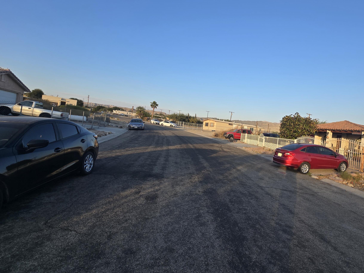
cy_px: 124
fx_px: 168
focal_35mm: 16
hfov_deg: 93.2
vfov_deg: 77.9
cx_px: 219
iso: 50
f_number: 2.2
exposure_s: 1/823
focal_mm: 2.2
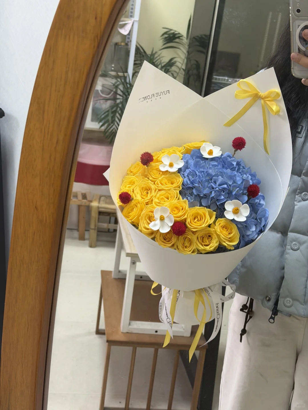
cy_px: 205
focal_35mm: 48
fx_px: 569
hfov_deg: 30.3
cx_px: 154
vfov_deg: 39.7
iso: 50
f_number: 1.78
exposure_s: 1/50
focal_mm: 6.76
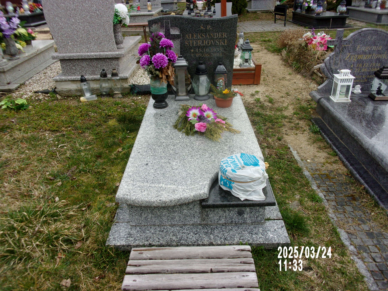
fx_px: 314
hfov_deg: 63.4
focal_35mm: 28
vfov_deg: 49.7
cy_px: 146
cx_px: 194
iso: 80
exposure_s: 1/240
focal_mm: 5.1
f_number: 3.9
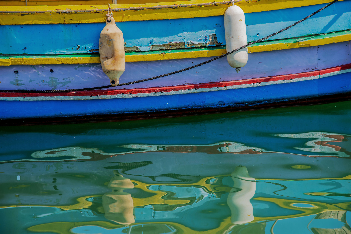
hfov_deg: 19.4
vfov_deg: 13.1
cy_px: 117
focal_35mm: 105
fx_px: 1024
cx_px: 176
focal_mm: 105
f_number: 8
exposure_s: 1/320
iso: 200
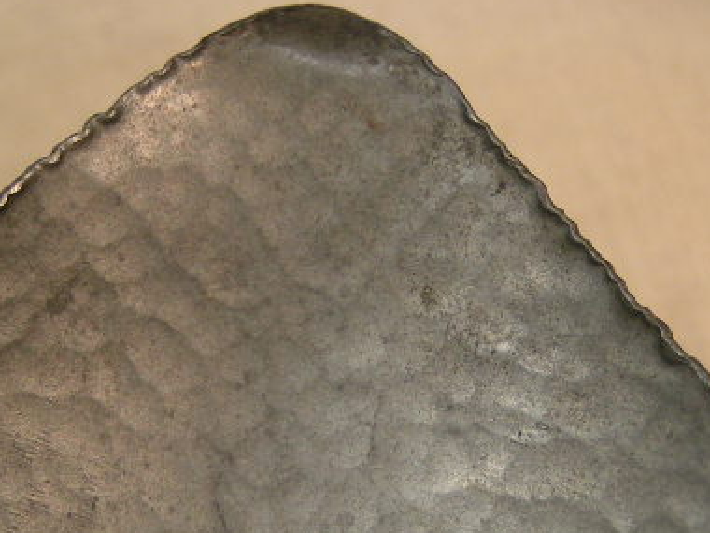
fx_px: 2174
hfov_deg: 18.5
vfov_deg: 13.9
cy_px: 408
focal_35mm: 106
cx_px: 314
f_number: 3.2
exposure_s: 1/60
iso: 80
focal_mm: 9.7
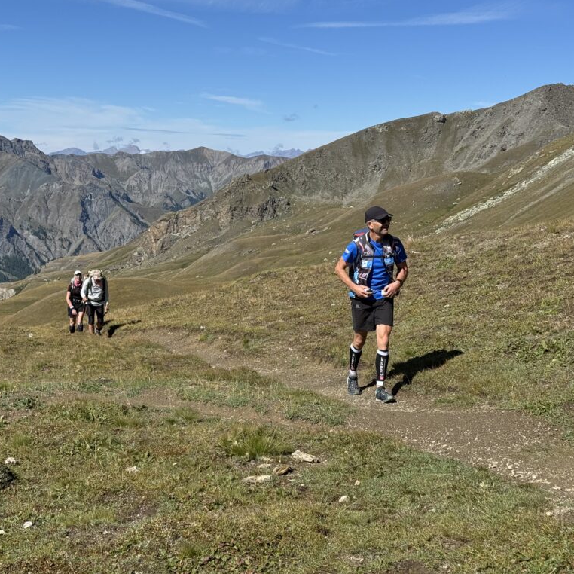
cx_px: 243
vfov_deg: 30.0
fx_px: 1069
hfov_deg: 30.0
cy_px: 286
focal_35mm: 57
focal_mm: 6.76
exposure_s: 1/4975
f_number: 1.78
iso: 64
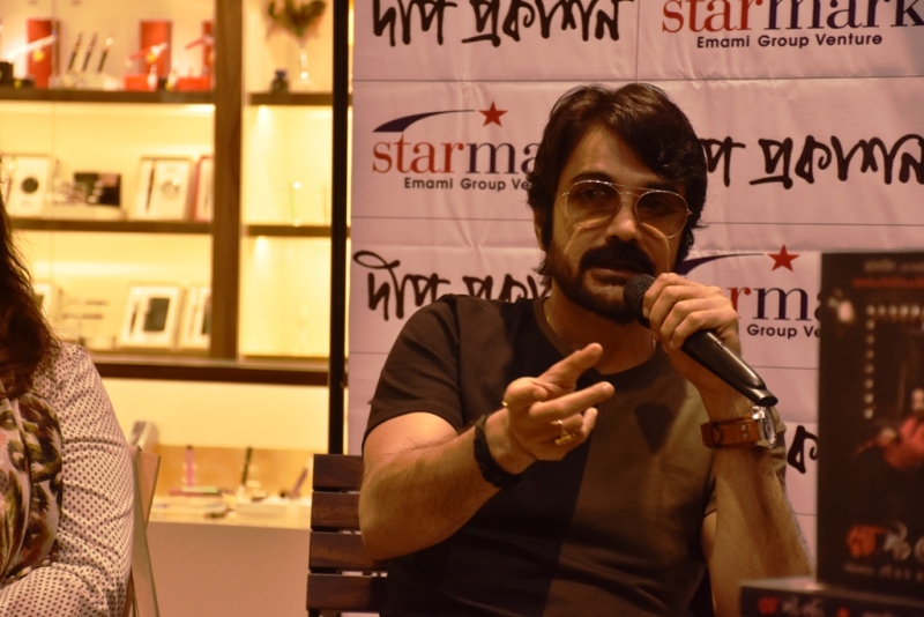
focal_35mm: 120
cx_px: 462
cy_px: 308
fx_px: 3081
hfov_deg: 17.1
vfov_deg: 11.4
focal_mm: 80
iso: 1000
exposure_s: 1/125
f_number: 5.3
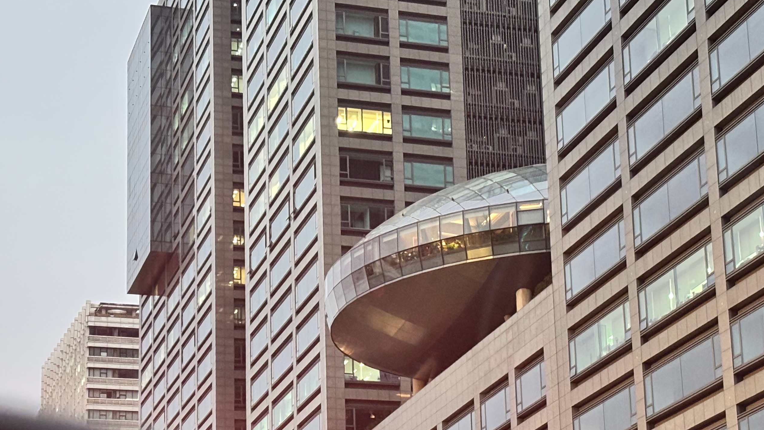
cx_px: 421
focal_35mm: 90
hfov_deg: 23.7
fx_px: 1823
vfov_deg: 13.4
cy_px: 360
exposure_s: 1/19
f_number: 1.6
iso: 400
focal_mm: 5.96
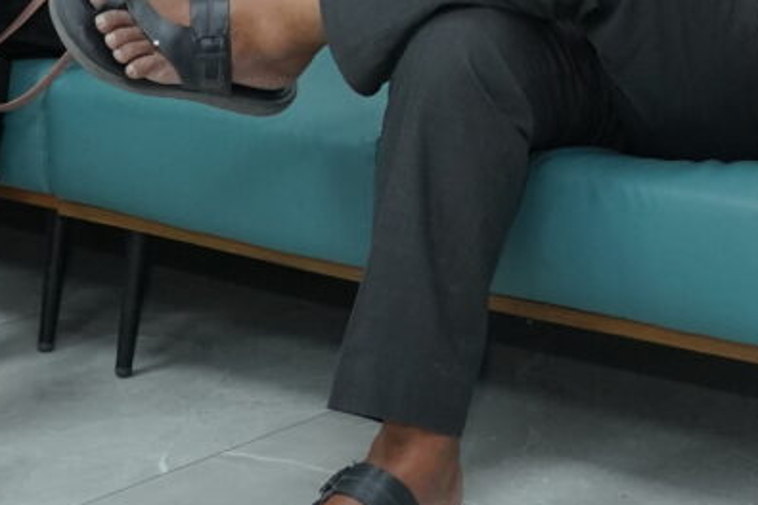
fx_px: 2611
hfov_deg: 16.2
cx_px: 771
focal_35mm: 124
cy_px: -409
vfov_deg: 10.4
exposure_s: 1/125
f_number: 5.6
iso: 1600
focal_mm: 24
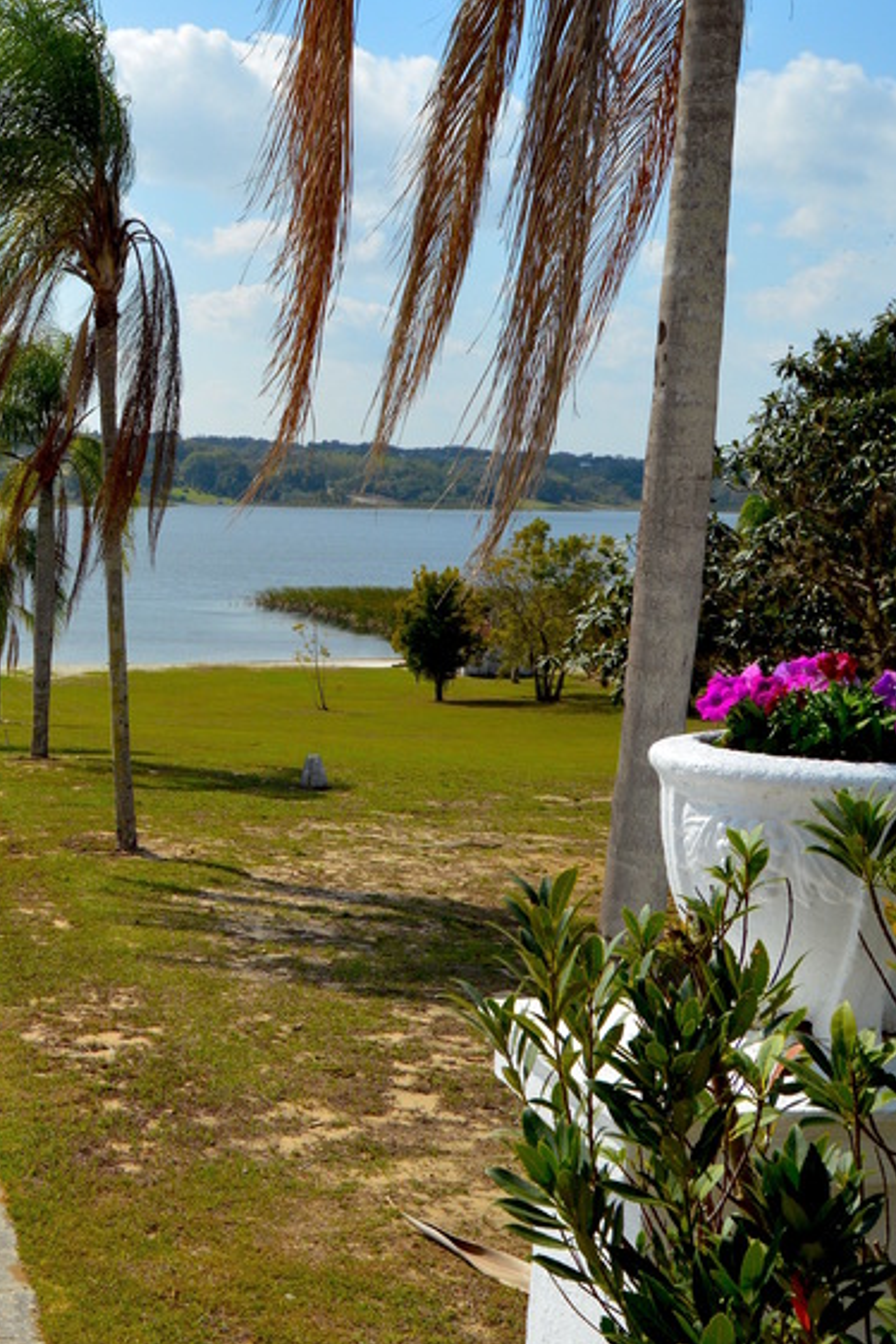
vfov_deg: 41.1
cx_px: -103
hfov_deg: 25.9
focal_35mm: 48
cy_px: 621
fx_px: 1791
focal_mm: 18
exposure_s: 1/320
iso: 100
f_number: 9
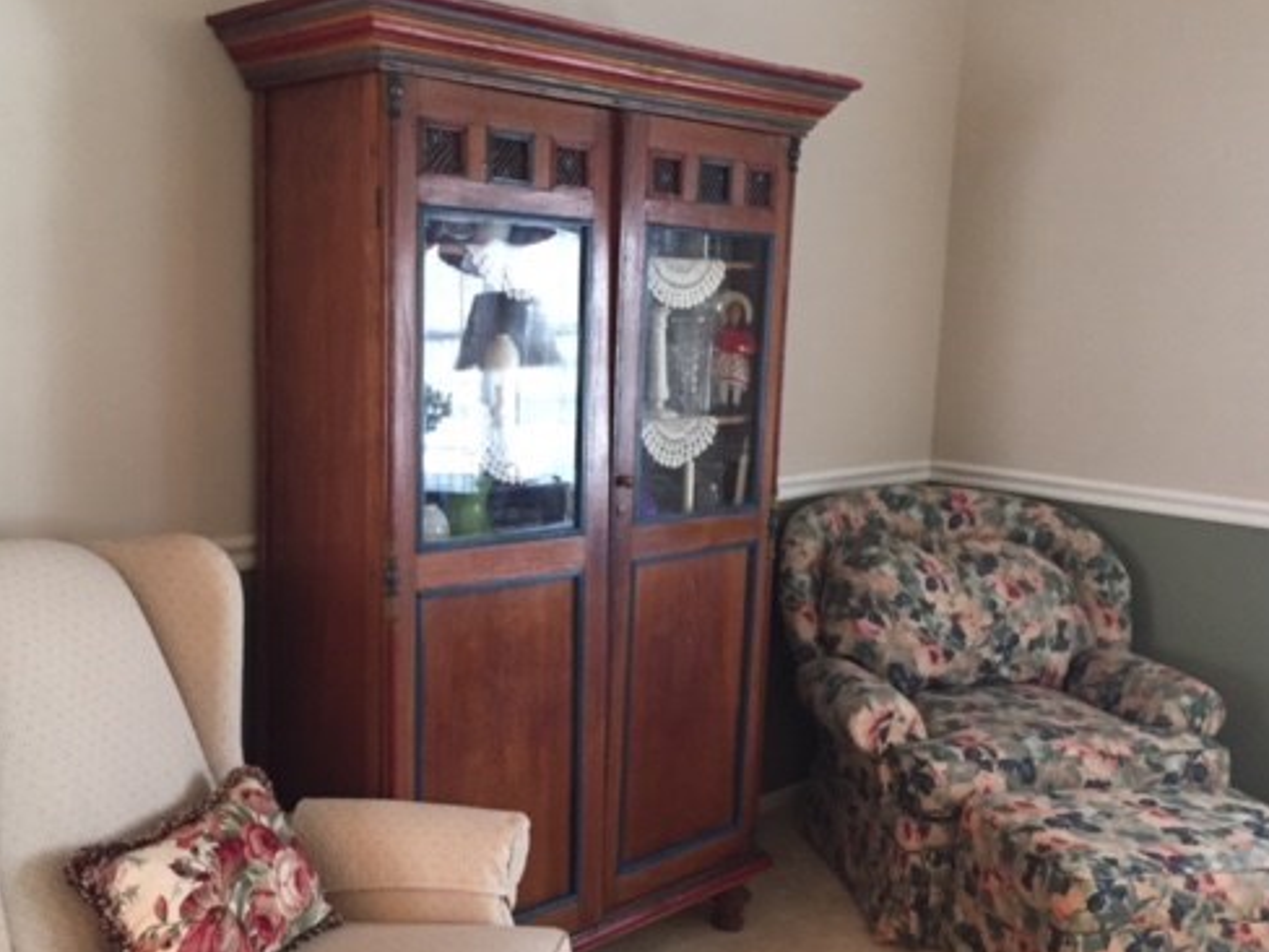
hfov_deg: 48.9
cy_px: 518
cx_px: 577
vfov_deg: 37.7
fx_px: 1393
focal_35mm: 38
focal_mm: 4.15
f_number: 2.2
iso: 200
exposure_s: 1/30
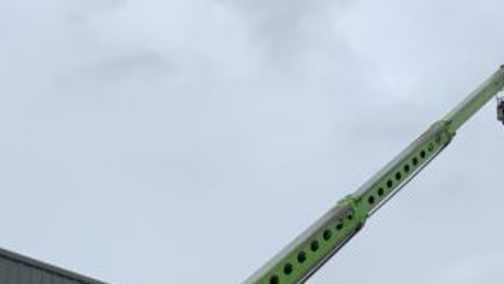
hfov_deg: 30.6
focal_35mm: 69
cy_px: 377
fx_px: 922
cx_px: 260
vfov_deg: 16.5
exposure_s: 1/1168
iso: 16
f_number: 1.8
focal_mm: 3
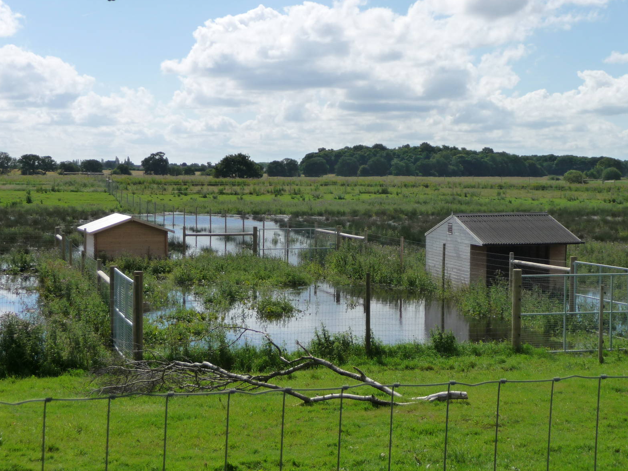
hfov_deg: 34.3
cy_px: 235
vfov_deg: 26.1
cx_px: 311
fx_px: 1016
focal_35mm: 56
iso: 160
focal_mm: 9.3
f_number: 4.3
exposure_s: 1/1300
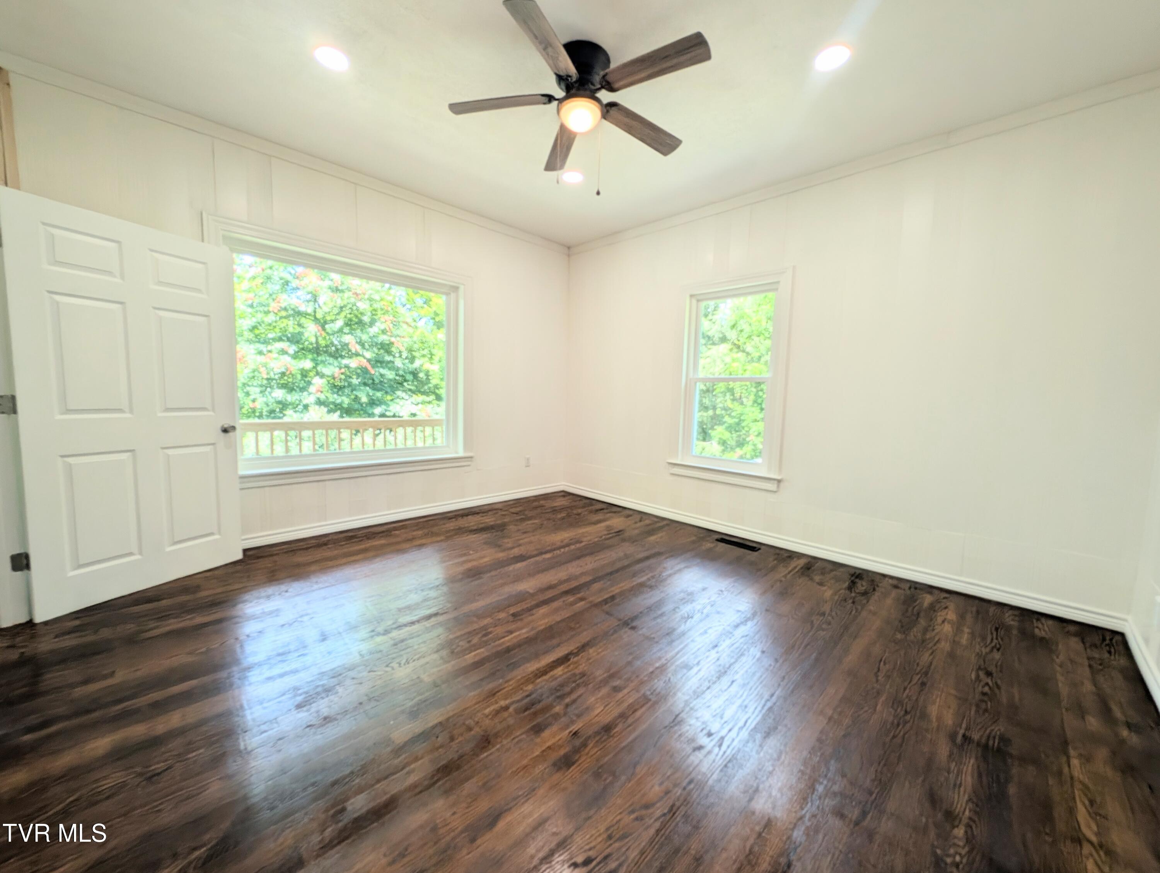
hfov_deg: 110.5
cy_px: 436
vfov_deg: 94.6
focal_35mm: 12
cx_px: 580
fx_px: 403
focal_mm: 2.23
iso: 54
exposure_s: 1/120
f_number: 1.95
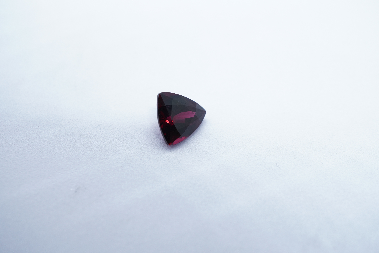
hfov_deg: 43.6
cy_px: 126
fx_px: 474
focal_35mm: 45
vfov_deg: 29.9
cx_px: 190
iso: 640
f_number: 6.3
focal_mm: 30
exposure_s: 1/80
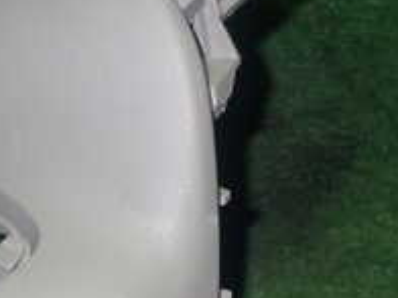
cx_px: 106
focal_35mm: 110
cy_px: 197
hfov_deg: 17.8
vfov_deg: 13.4
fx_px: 1265
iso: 800
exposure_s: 1/40
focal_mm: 6.37
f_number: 7.1
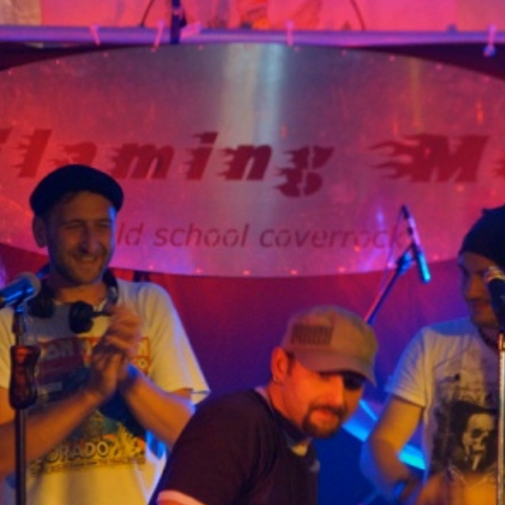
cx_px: 269
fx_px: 4786
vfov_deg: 6.0
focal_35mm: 290
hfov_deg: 6.0
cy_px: 252
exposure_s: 1/40
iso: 3200
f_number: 6.3
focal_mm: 150
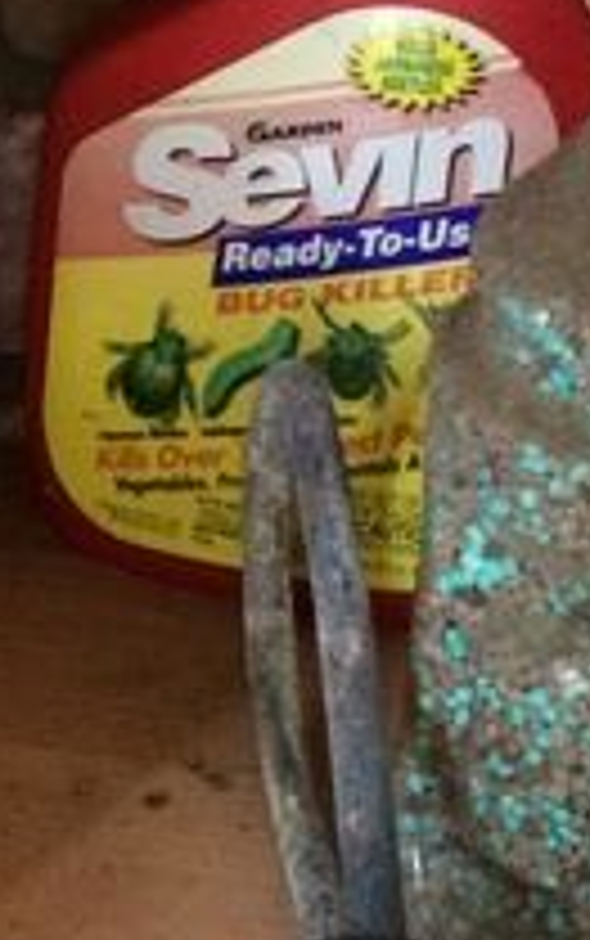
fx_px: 3517
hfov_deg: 9.0
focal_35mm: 137
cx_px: -595
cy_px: 263
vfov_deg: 15.2
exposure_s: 1/30
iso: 320
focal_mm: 4.12
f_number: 2.2
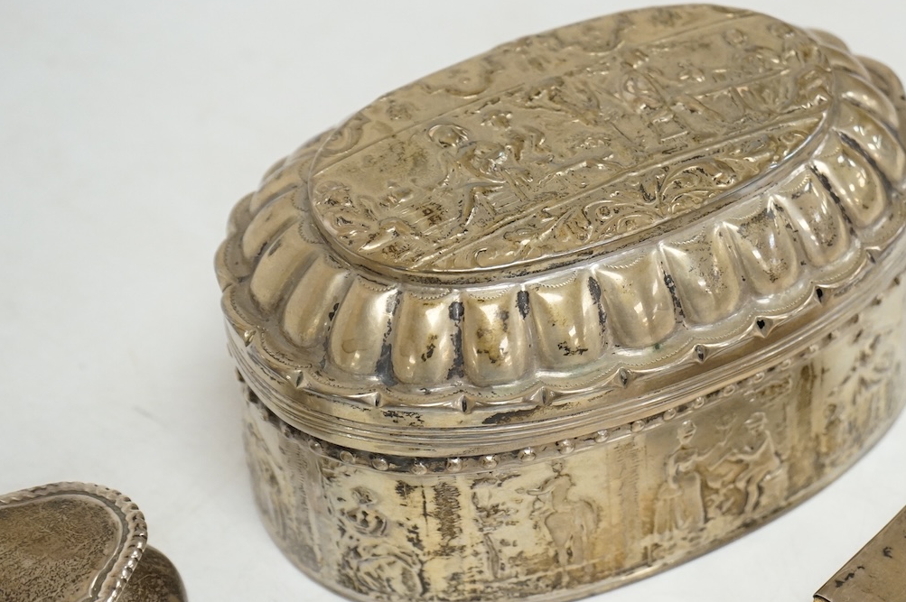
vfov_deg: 11.4
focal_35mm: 120
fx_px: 3017
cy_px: 390
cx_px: 766
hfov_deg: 16.9
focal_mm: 70
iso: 2500
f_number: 8
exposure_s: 1/125
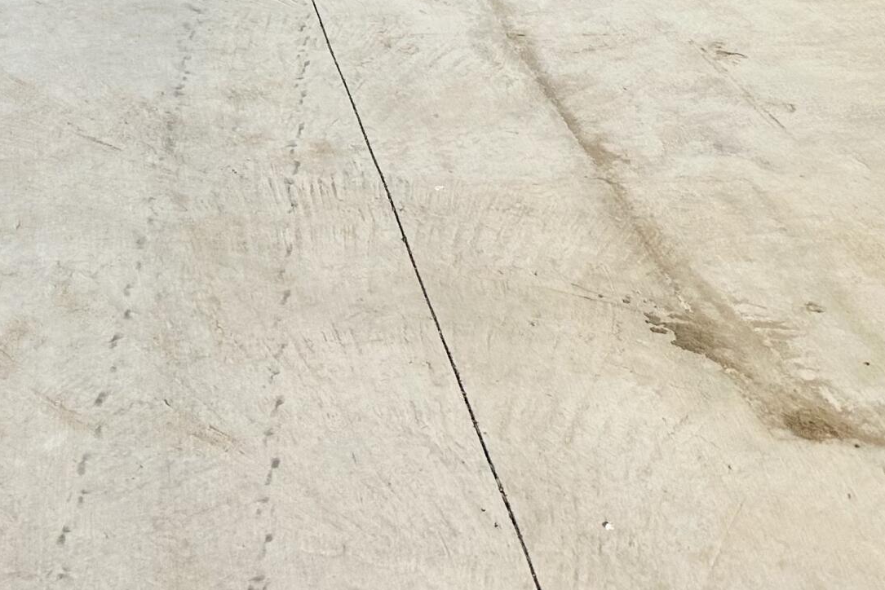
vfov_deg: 17.6
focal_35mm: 69
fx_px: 1697
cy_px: -315
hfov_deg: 28.7
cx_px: 189
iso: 80
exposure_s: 1/2591
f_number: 1.78
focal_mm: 6.86
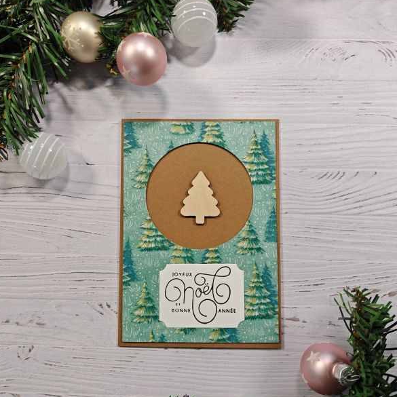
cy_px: 221
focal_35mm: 29
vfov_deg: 55.5
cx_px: 199
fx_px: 376
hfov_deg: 55.6
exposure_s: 1/94
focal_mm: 5.59
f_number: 1.8
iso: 640
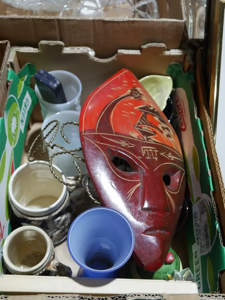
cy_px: 150
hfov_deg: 36.0
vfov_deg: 46.8
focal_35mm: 40
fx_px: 346
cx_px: 112
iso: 320
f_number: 4.5
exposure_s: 1/60
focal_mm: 20
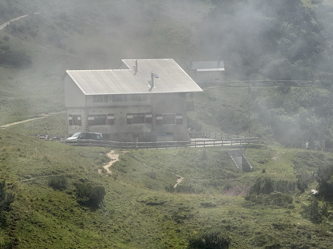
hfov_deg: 16.4
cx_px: 166
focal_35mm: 120
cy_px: 124
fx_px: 1154
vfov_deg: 12.3
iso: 40
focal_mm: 15.66
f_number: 2.8
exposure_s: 1/2283
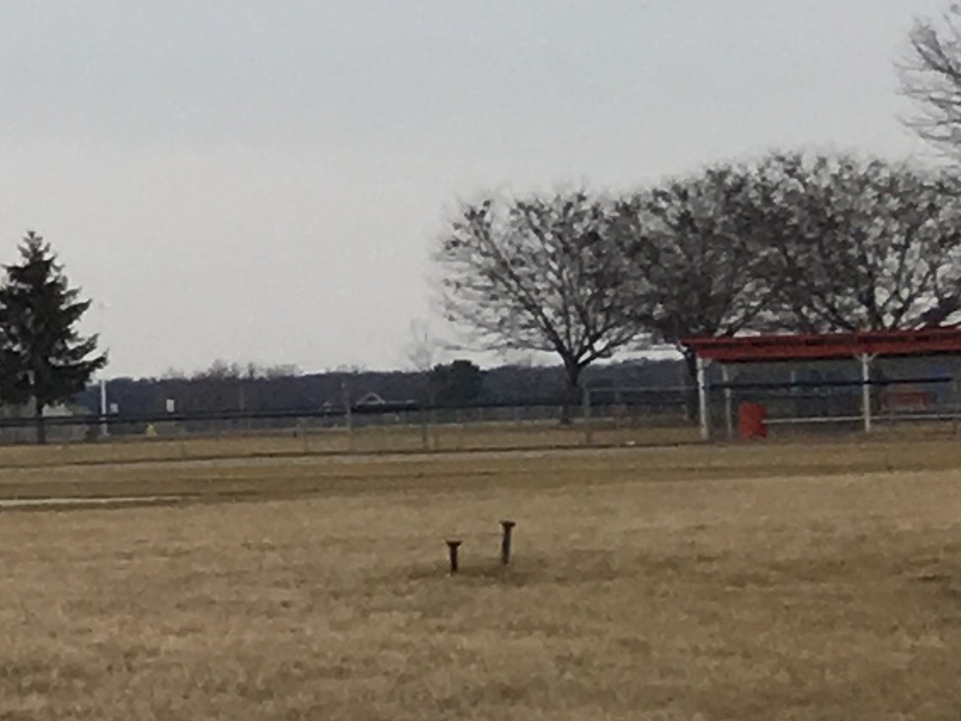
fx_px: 5748
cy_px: 350
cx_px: -2376
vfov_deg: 7.2
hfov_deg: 7.7
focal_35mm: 207
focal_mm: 4.15
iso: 25
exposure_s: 1/1304
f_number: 2.2
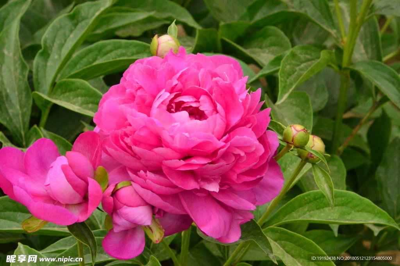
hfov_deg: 10.2
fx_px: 2248
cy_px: 133
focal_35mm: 202
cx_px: 200
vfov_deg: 6.8
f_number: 20
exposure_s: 1/250
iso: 4500
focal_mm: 135
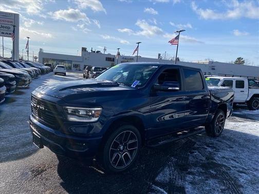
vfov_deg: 53.1
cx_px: 130
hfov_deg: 67.3
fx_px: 195
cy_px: 97
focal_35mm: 26
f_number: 1.8
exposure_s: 1/6061
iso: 32
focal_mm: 4.25
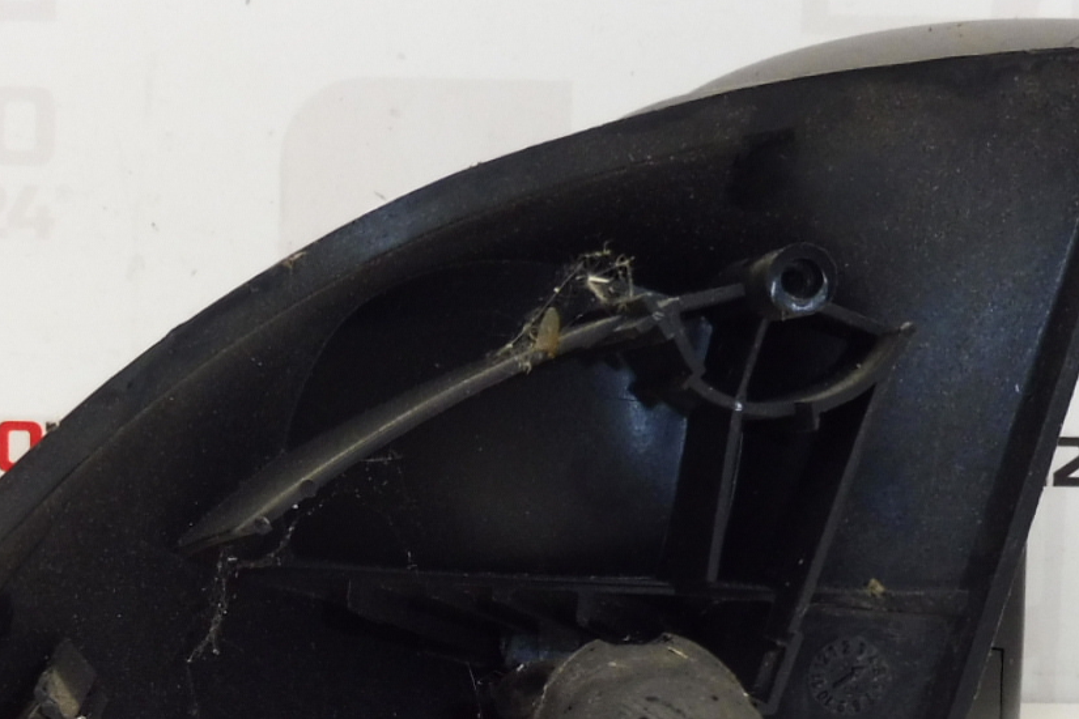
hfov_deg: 32.1
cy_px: 693
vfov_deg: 21.3
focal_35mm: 62
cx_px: 344
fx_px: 1858
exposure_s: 1/60
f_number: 3.5
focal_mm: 4.3
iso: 200
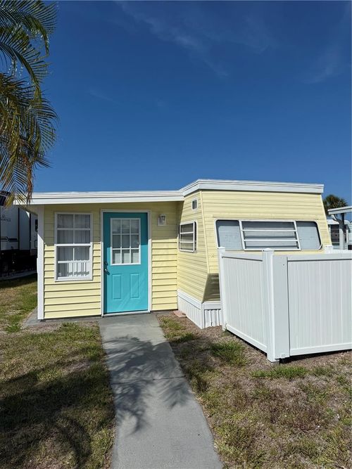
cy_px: 234
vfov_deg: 71.6
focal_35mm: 24
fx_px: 326
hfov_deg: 56.8
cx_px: 176
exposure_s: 1/14286
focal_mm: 6.76
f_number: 1.78
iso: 80
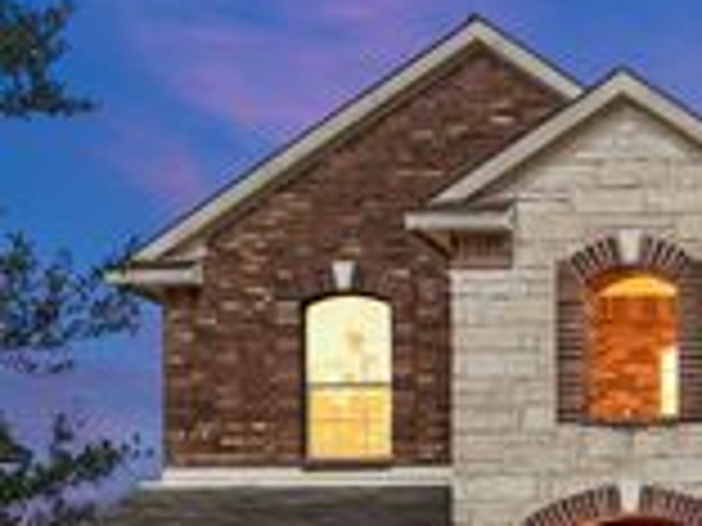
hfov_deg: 22.7
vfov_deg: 18.1
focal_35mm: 77
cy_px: 641
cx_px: 909
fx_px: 1562
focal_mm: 12.29
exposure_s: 1/2000
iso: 100
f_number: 2.8
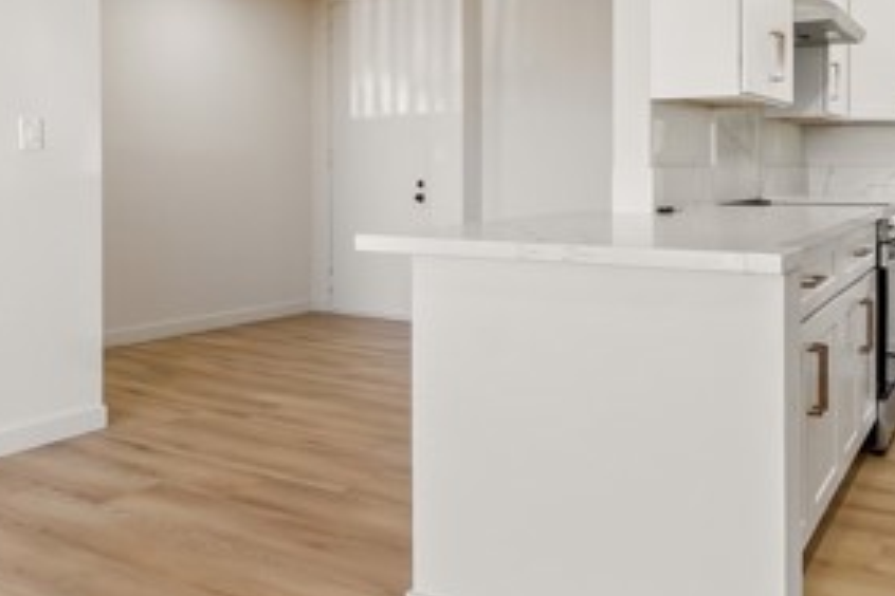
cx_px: 511
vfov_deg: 38.4
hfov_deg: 55.6
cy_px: 192
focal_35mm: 34
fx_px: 845
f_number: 8
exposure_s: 1/40
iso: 400
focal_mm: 10
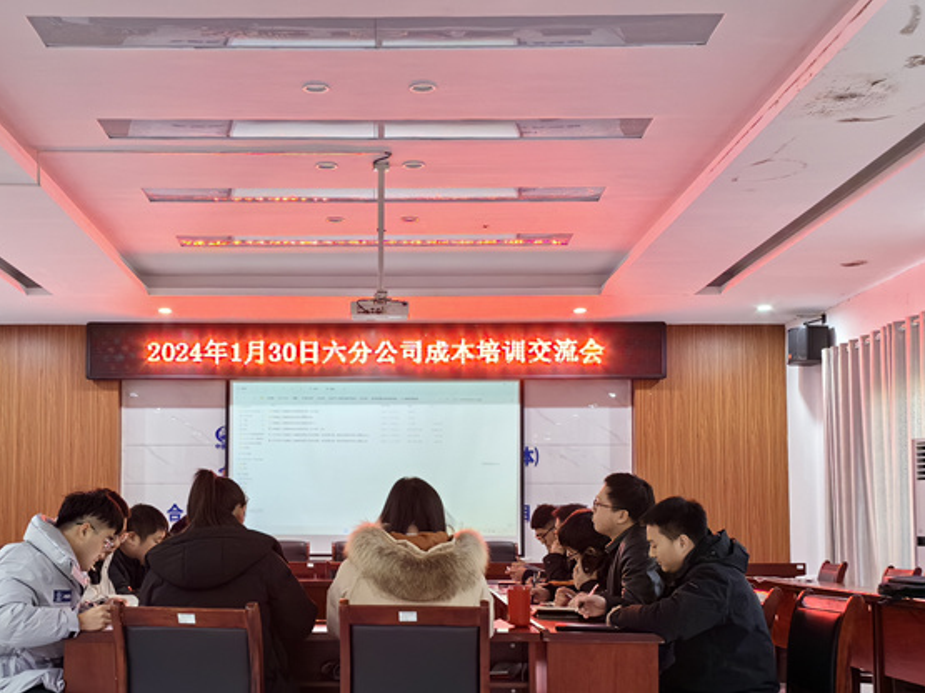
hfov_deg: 38.0
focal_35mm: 50
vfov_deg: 29.0
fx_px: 1336
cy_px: 428
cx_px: 365
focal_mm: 5.75
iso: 160
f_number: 2
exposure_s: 1/60
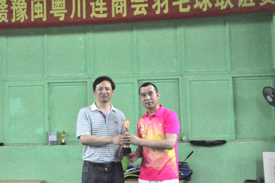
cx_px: 95
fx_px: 433
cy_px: 101
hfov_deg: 35.0
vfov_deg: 23.8
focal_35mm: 57
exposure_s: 1/60
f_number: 10
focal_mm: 25
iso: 3200
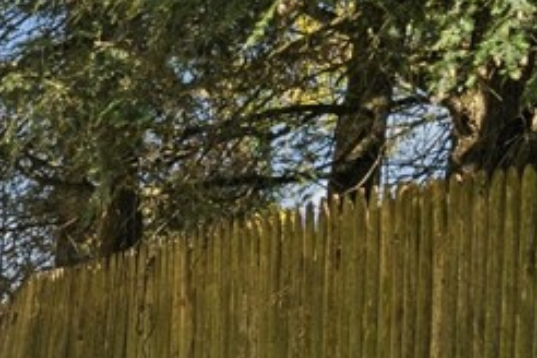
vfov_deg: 15.6
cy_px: 431
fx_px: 1253
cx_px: -581
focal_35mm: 84
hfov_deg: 16.9
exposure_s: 1/30
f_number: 11
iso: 50
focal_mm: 19
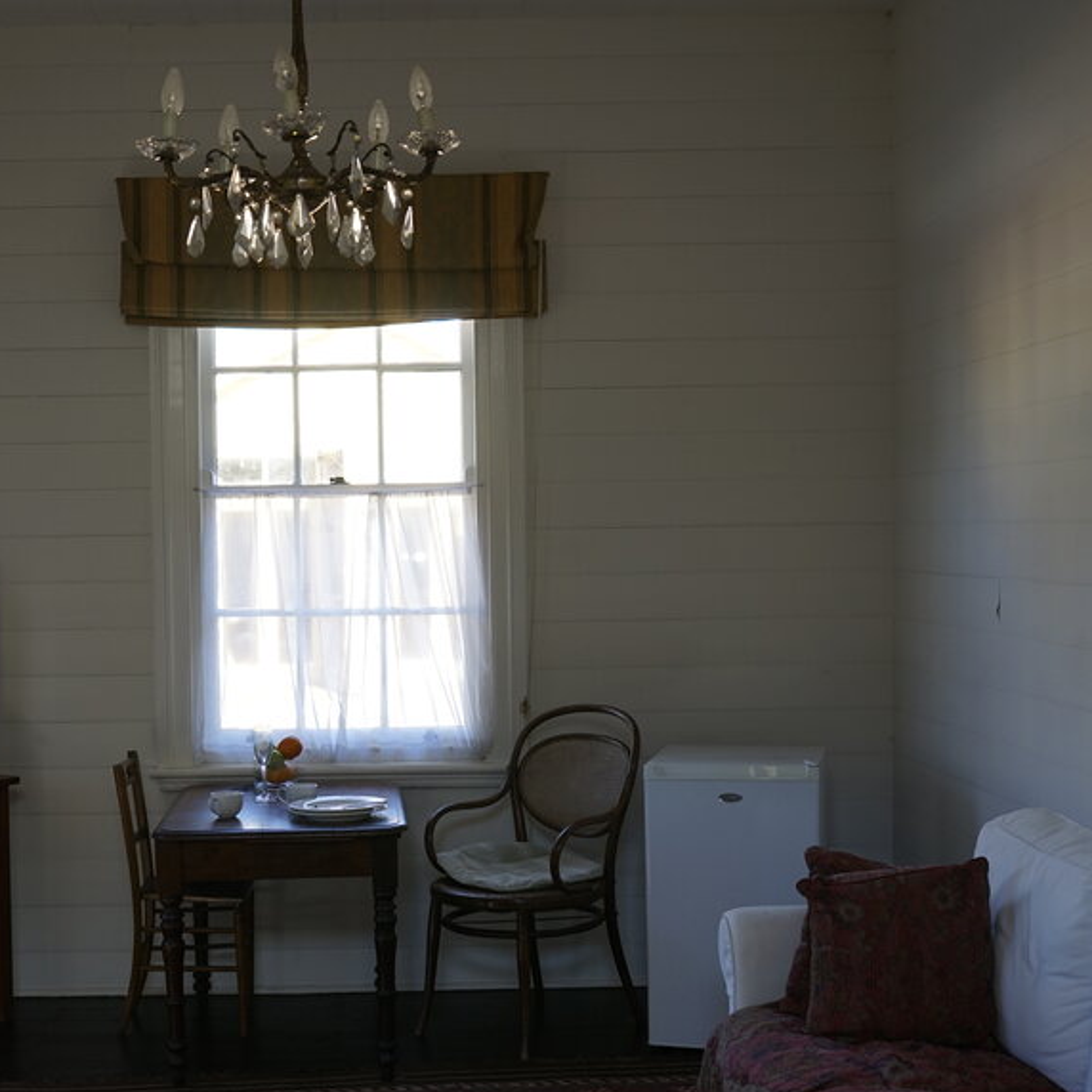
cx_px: 384
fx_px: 1856
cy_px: 604
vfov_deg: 32.8
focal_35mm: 52
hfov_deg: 32.6
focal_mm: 35
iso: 500
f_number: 4
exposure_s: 1/160
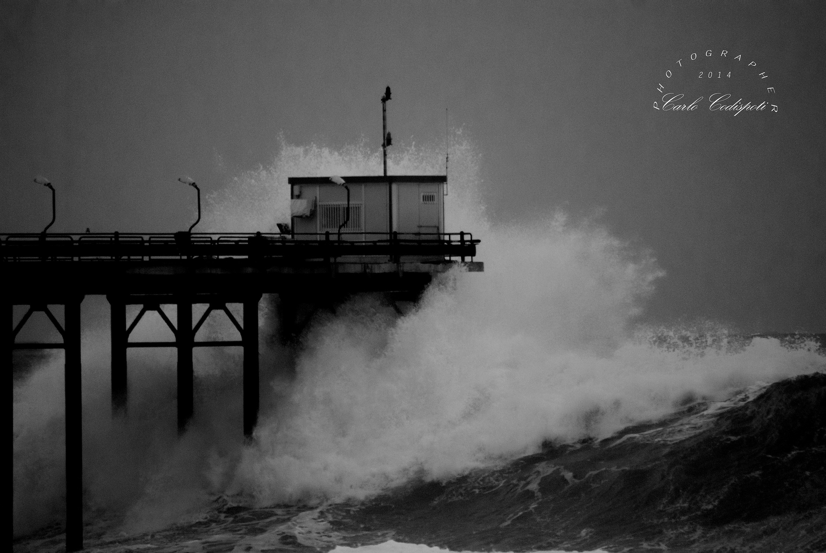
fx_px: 10336
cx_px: 413
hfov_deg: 4.6
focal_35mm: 450
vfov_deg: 3.1
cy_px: 276
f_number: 5.6
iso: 400
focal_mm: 300
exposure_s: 1/160
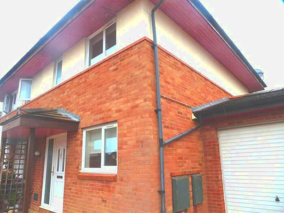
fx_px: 197
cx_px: 142
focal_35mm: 24
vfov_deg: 56.8
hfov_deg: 71.6
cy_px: 106
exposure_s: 1/320
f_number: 4
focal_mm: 4.3
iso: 100
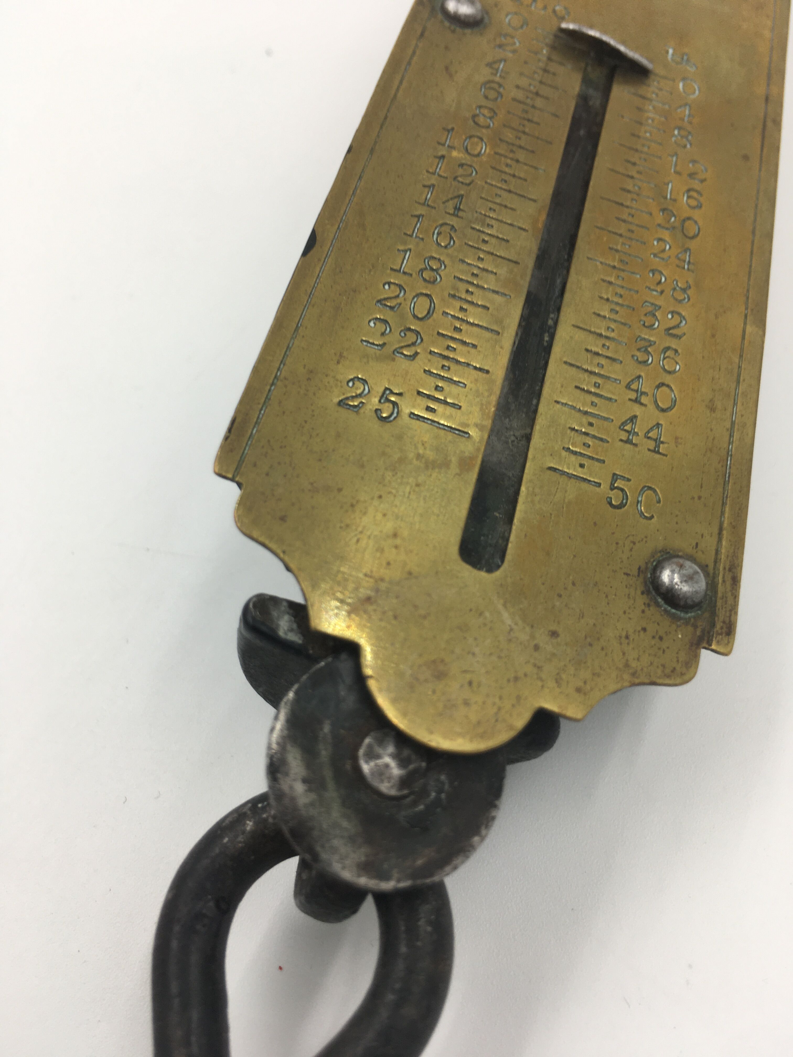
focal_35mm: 29
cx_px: 396
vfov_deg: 61.7
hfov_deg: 48.2
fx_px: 886
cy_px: 528
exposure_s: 1/149
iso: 25
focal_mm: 4.15
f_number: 2.2
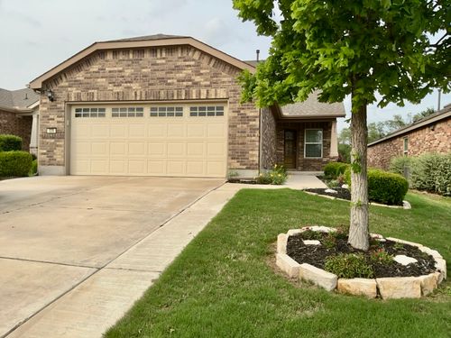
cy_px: 169
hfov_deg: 65.3
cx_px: 226
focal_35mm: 27
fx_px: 352
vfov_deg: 51.4
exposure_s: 1/1168
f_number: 1.8
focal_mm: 3
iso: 25
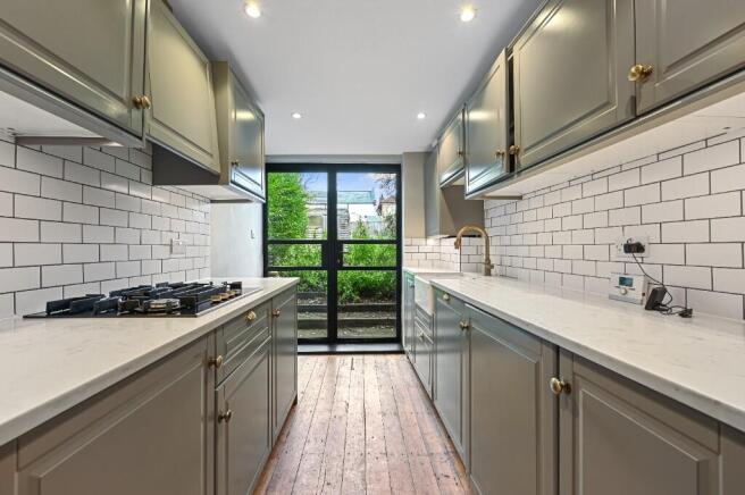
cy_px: 248
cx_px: 372
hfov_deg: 104.3
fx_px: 289
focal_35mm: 14
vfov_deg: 81.1
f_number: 8
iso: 400
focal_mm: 14
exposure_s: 1/1.67
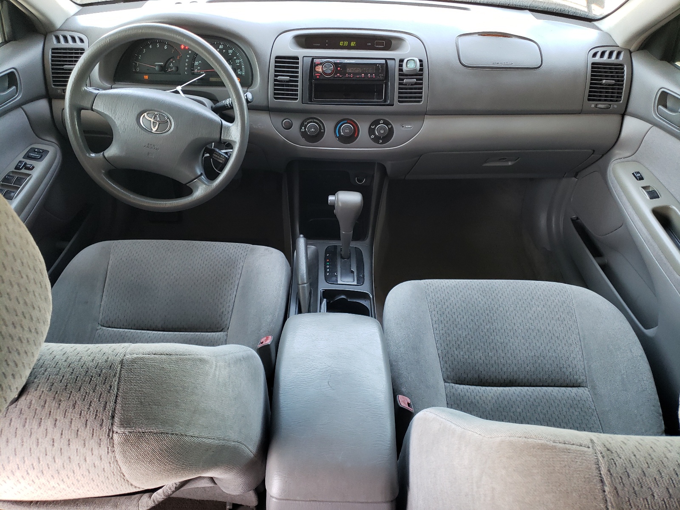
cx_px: 340
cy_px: 255
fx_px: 511
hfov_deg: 67.3
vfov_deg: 53.1
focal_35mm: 26
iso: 78
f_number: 1.5
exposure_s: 1/60.2
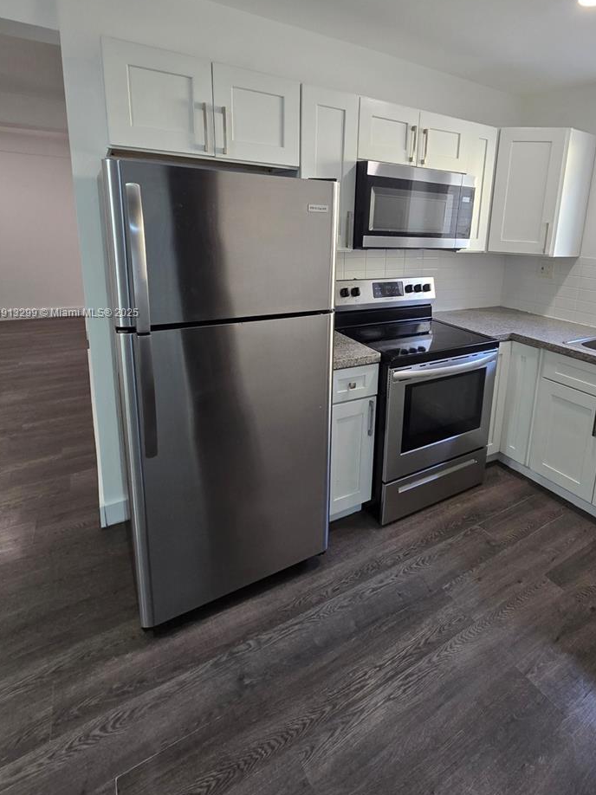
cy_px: 313
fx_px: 390
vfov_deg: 89.7
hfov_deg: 73.5
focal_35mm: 17
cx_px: 370
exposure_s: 1/60
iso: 125
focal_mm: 2.2
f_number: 2.2
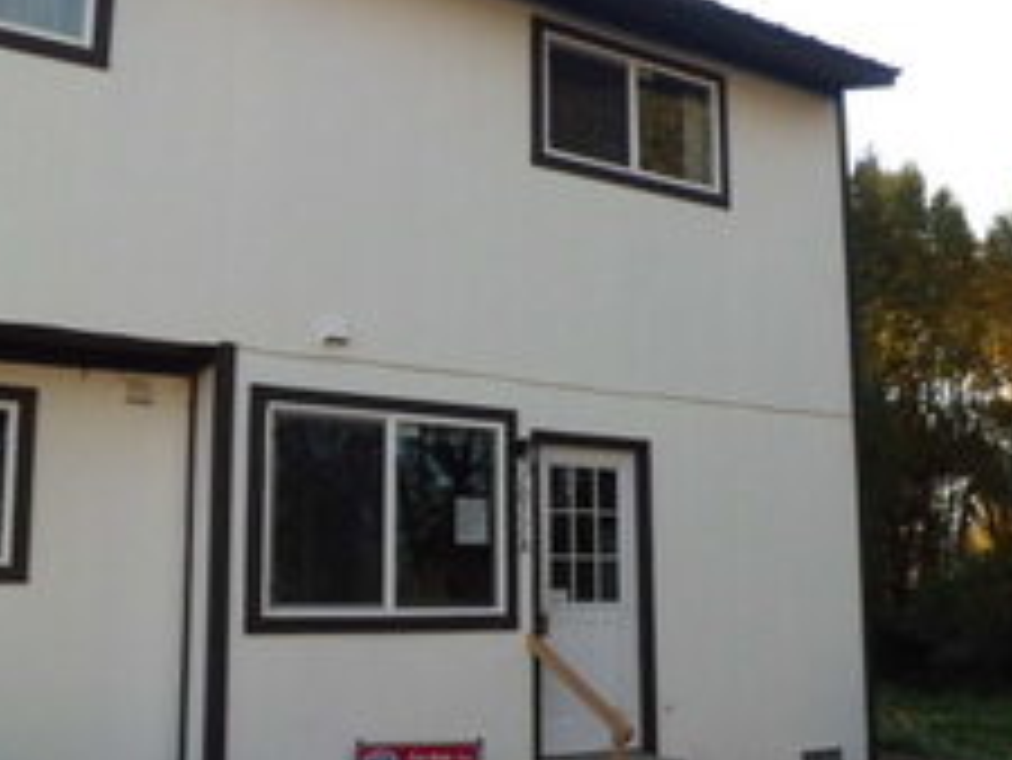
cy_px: 463
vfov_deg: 35.8
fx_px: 1170
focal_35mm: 40
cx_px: 616
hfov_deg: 46.5
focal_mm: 4.7
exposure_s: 1/320
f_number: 2.8
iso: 100
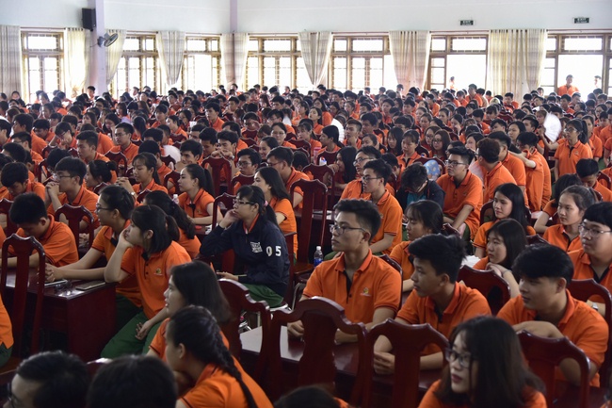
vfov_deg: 24.6
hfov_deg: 36.3
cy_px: 204
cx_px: 306
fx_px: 935
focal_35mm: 55
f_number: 4
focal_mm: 55
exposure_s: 1/25
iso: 800
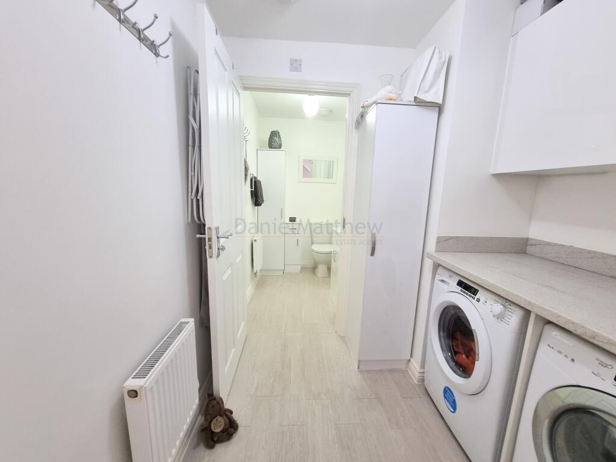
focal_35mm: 13
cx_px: 308
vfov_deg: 89.9
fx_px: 231
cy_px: 231
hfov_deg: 106.2
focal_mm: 2.2
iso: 320
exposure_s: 1/40
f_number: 2.2
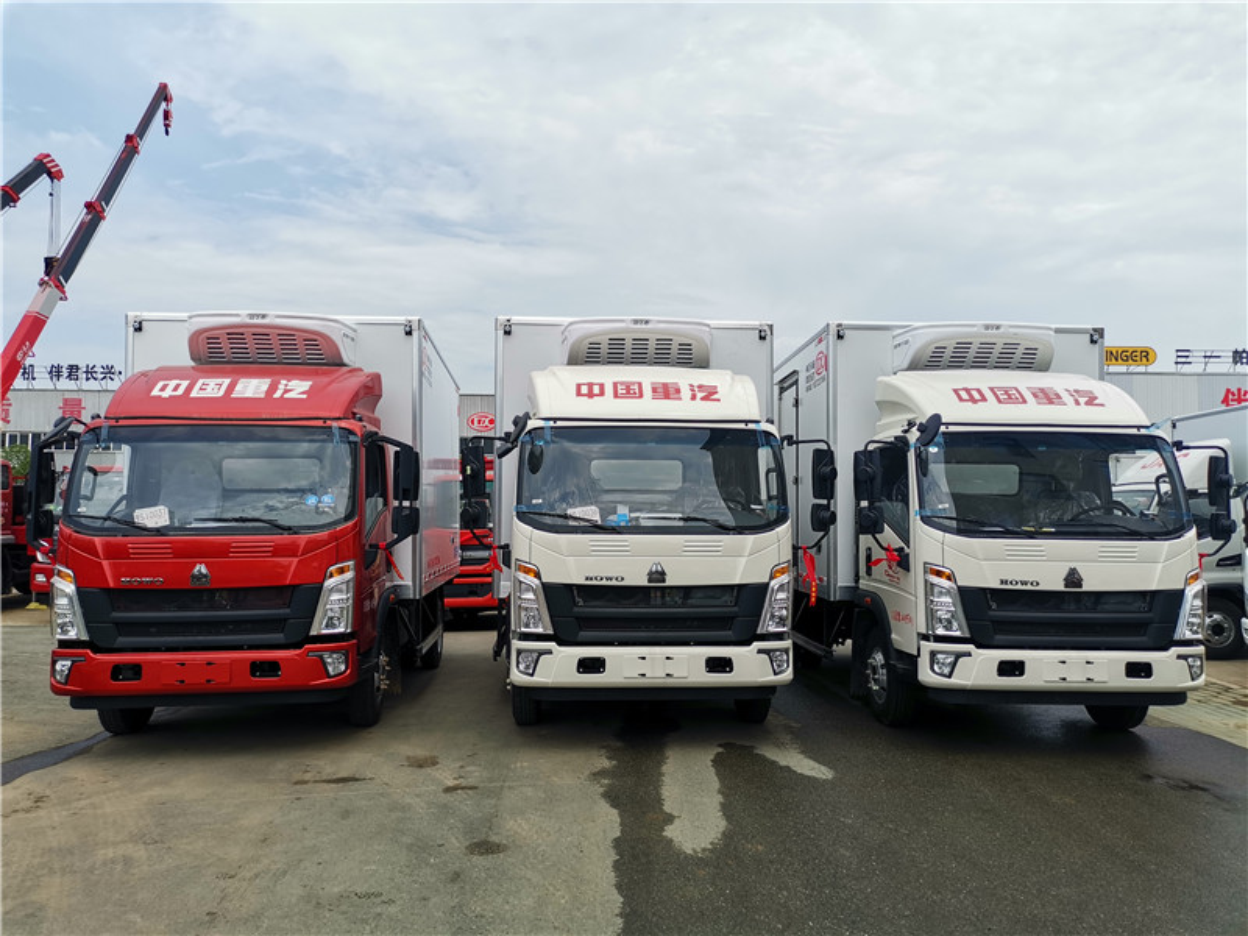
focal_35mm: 26
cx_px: 624
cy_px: 468
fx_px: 937
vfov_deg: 53.1
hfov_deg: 67.3
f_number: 1.8
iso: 50
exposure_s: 1/1393
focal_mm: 4.75
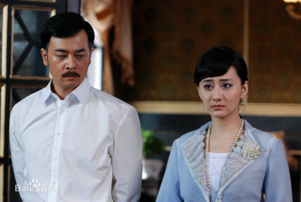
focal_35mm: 135
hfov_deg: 15.2
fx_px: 1130
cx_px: 150
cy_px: 101
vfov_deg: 10.2
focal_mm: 90
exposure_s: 1/200
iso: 800
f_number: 3.5
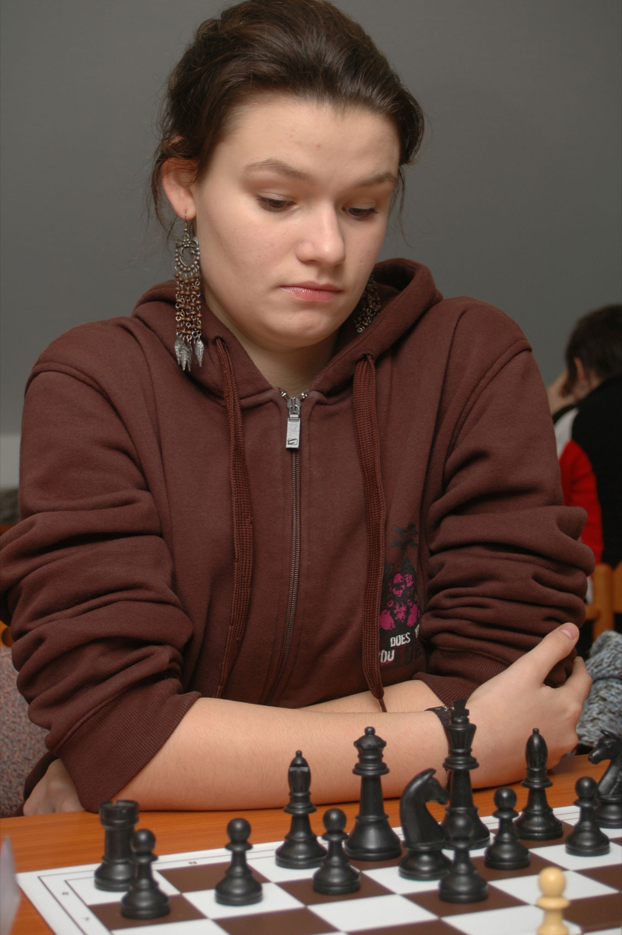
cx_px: 311
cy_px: 468
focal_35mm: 63
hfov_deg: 21.5
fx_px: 1635
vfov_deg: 31.9
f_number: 5.3
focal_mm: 42
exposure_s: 1/60
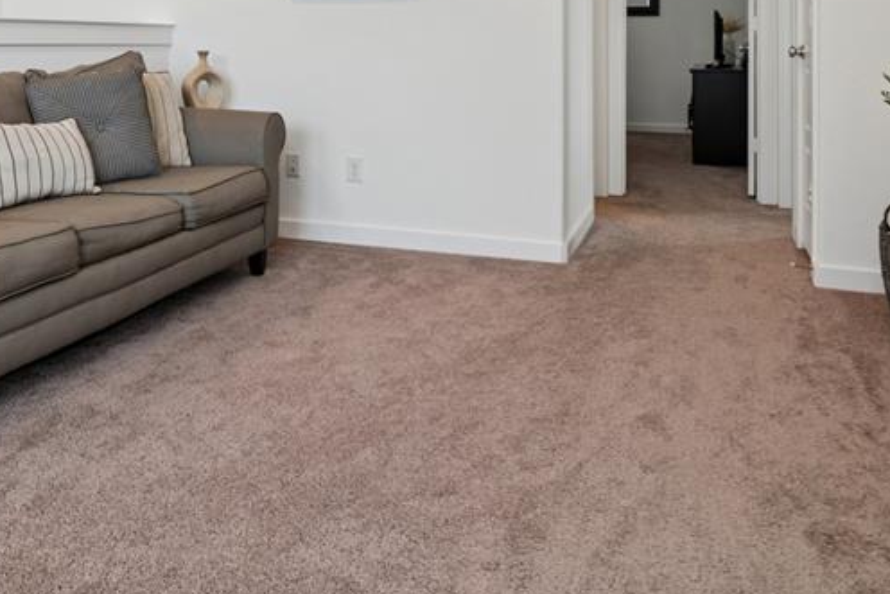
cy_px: 68
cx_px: 321
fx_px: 842
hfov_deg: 54.9
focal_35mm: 34
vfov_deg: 36.6
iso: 200
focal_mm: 11
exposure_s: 1/13
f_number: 8
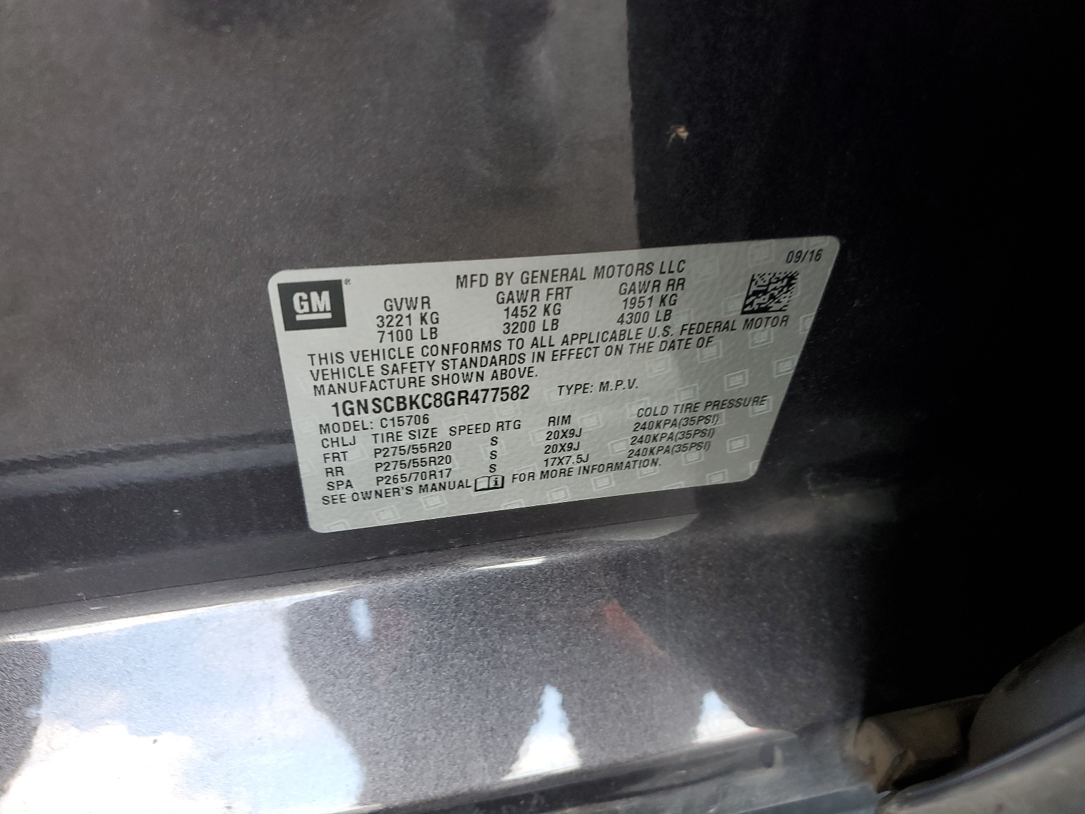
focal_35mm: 26
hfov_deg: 67.3
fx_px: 815
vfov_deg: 53.1
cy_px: 407
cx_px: 542
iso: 69
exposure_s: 1/60.2
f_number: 1.5
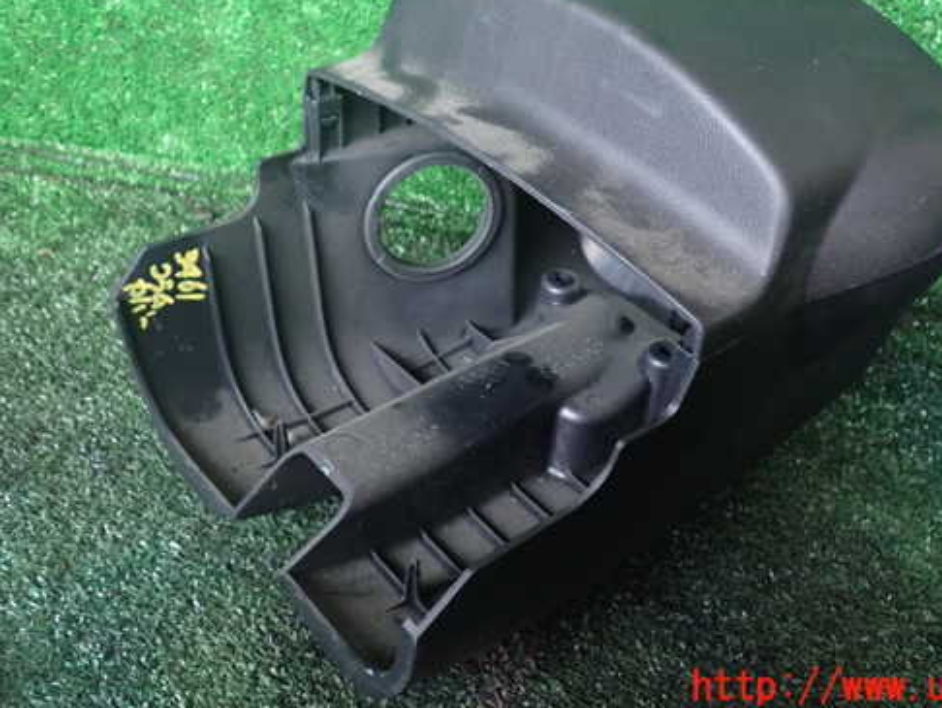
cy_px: 275
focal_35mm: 37
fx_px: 1007
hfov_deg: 49.9
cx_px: 549
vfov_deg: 38.5
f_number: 2.3
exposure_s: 1/20
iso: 800
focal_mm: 5.4
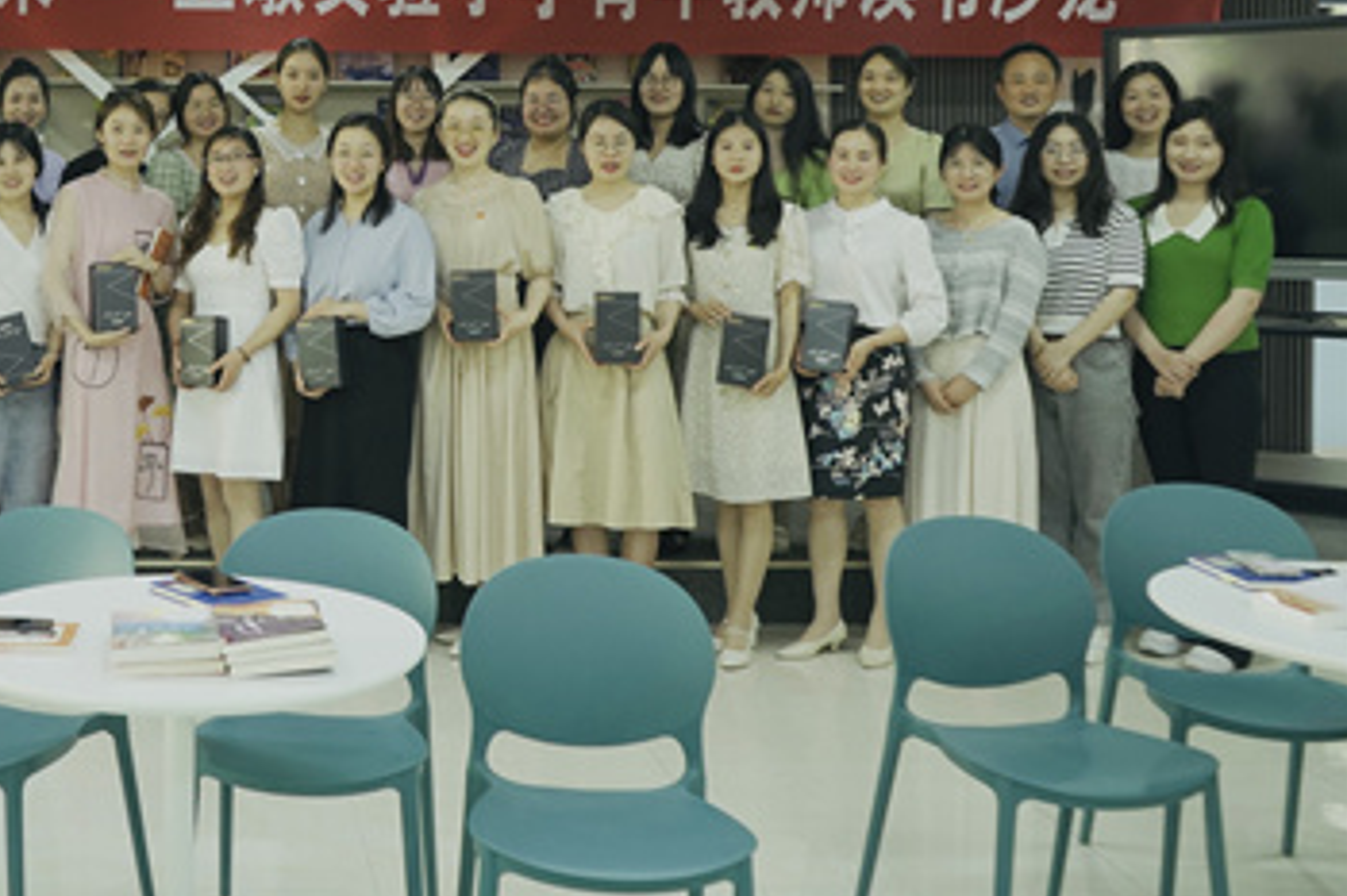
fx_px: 1795
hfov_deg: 38.9
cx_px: 200
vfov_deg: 27.4
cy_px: 158
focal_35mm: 48
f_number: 4.5
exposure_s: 1/100
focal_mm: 28
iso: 1600
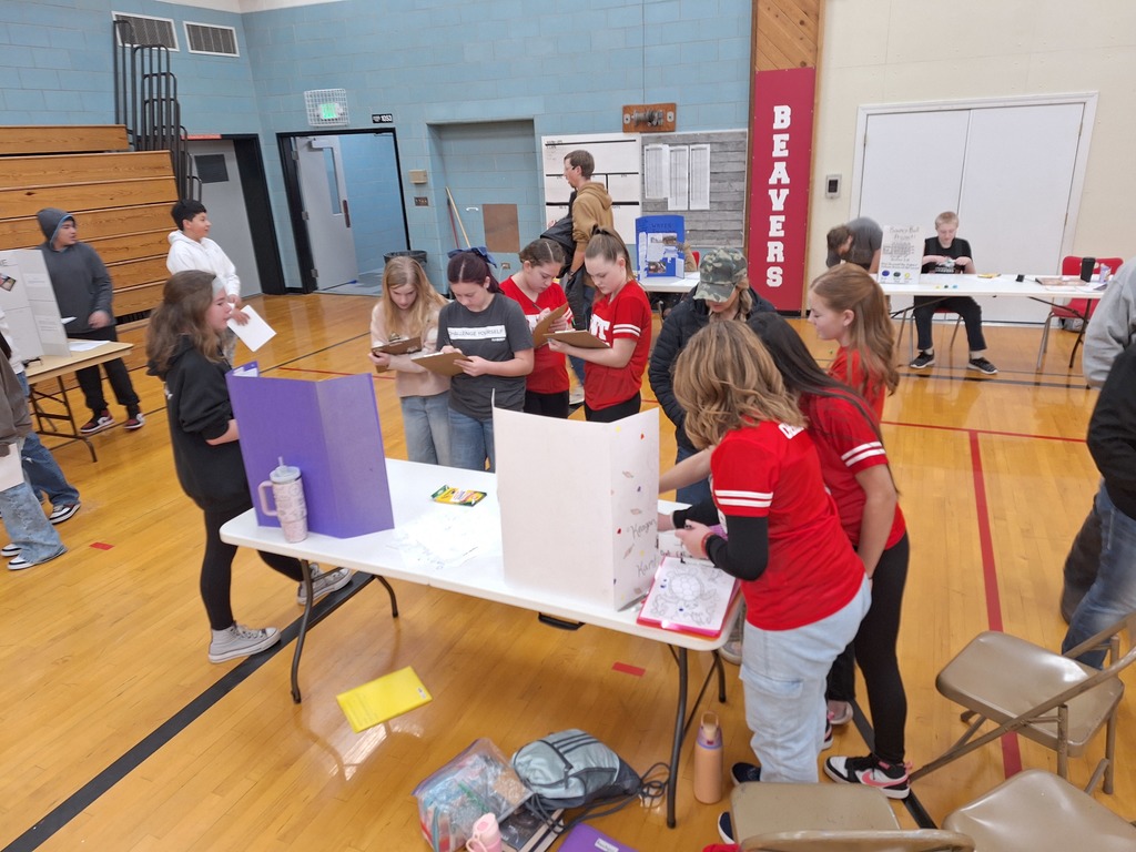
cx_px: 568
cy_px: 426
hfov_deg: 73.9
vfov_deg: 58.9
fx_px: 755
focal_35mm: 23
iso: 125
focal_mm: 5.54
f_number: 1.8
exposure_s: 1/40
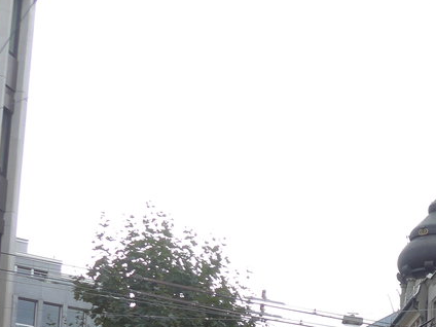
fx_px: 1033
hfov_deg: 21.9
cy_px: 450
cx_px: 536
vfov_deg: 16.7
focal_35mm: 82
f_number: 2.8
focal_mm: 6
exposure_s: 1/500
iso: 80
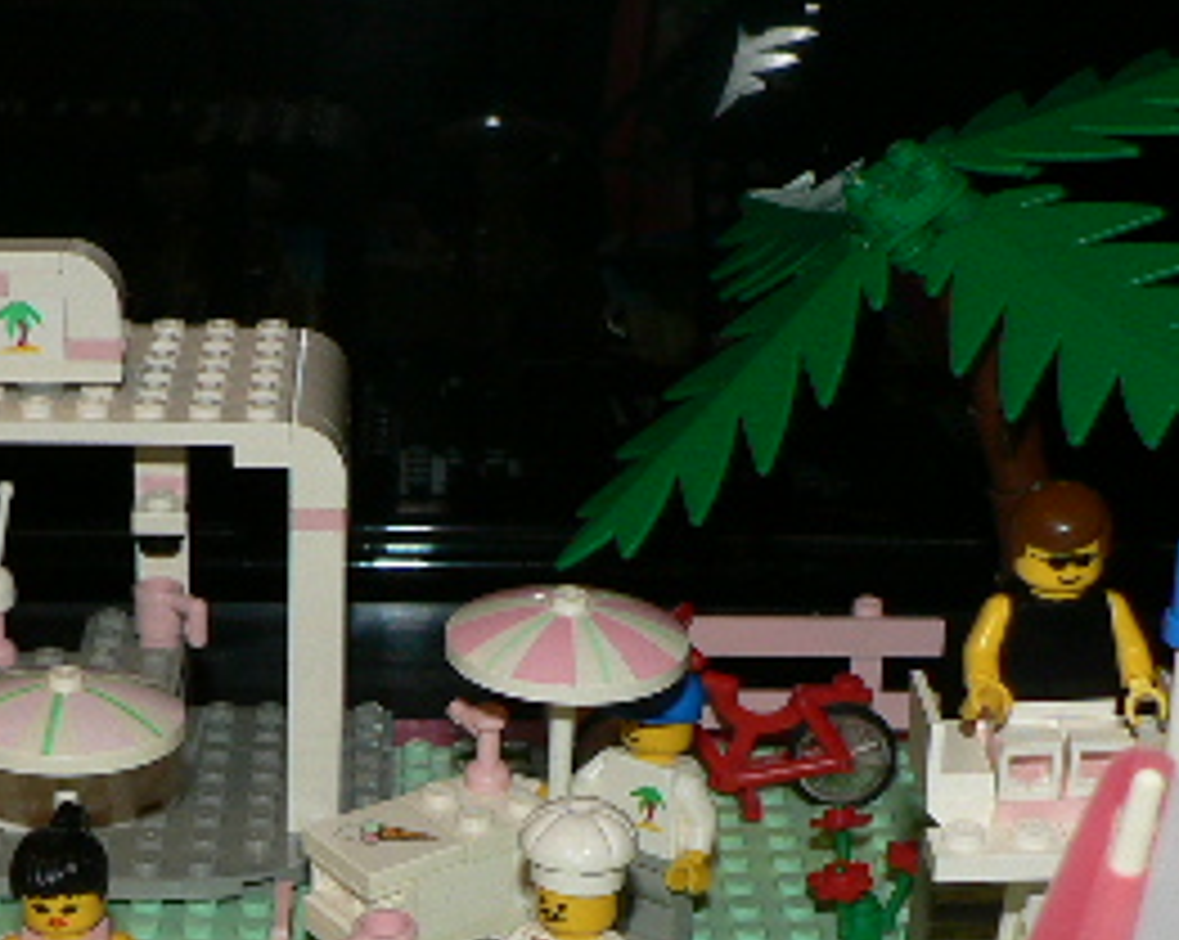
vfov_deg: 17.5
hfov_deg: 22.2
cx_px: 414
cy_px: 913
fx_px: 2998
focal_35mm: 86
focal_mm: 6
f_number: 2.8
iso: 100
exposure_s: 1/60
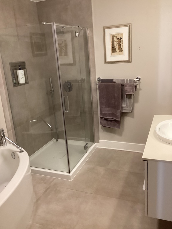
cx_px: 86
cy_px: 114
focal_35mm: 31
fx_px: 205
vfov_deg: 58.4
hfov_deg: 45.4
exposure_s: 1/60
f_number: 2.4
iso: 250
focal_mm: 3.3
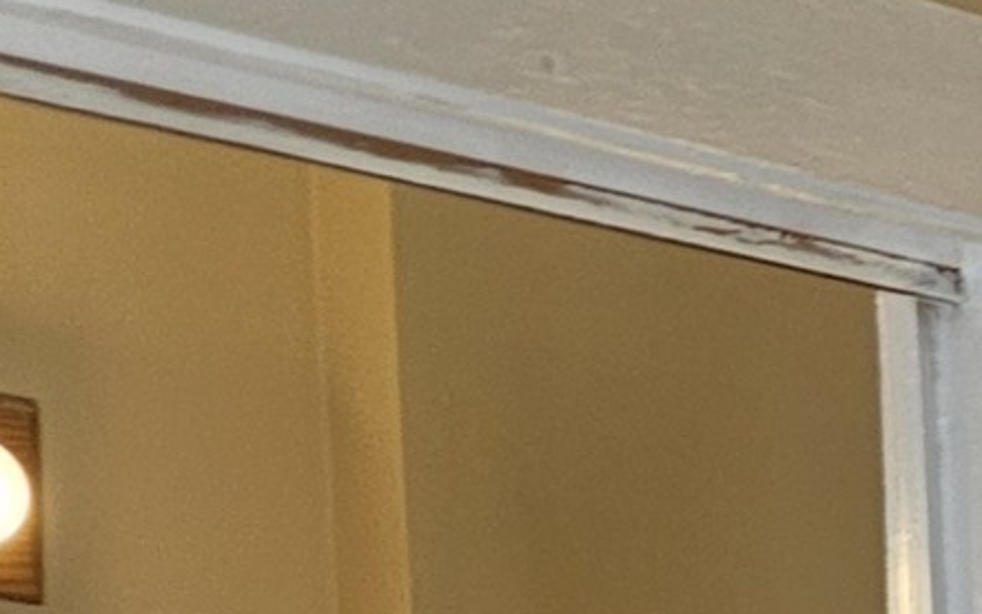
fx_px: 4523
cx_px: 2616
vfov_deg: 6.8
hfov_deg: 10.2
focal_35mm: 169
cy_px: 2048
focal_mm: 5.4
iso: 32
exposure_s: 1/120
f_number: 1.8
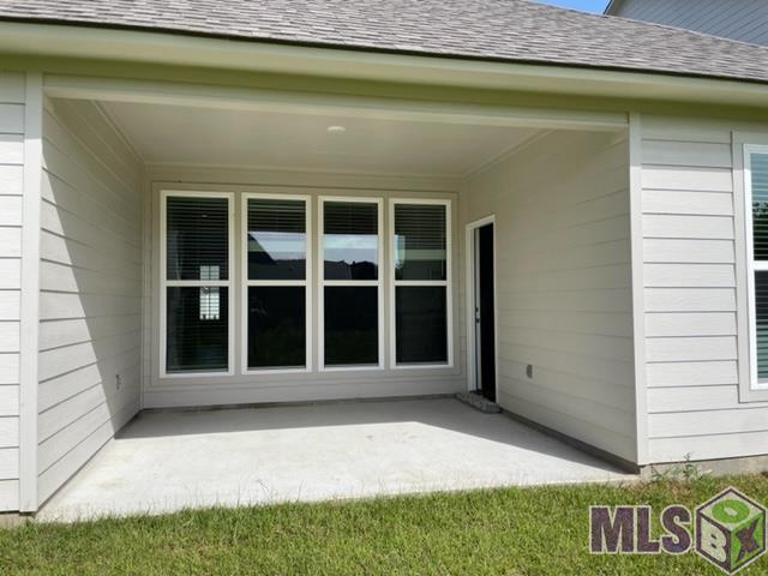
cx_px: 384
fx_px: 577
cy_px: 288
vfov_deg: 53.1
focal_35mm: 26
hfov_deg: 67.3
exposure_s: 1/3610
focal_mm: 4.2
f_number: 1.6
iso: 32
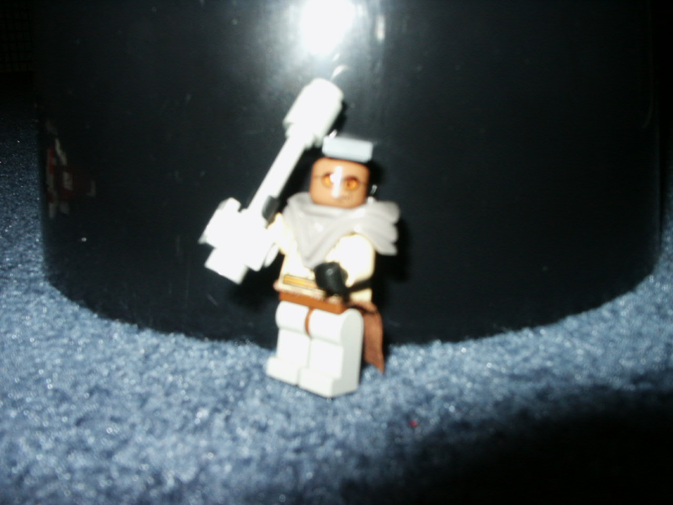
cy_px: 252
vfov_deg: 40.7
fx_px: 680
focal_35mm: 35
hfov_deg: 52.6
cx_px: 336
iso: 200
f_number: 6.7
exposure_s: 1/45
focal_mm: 7.19
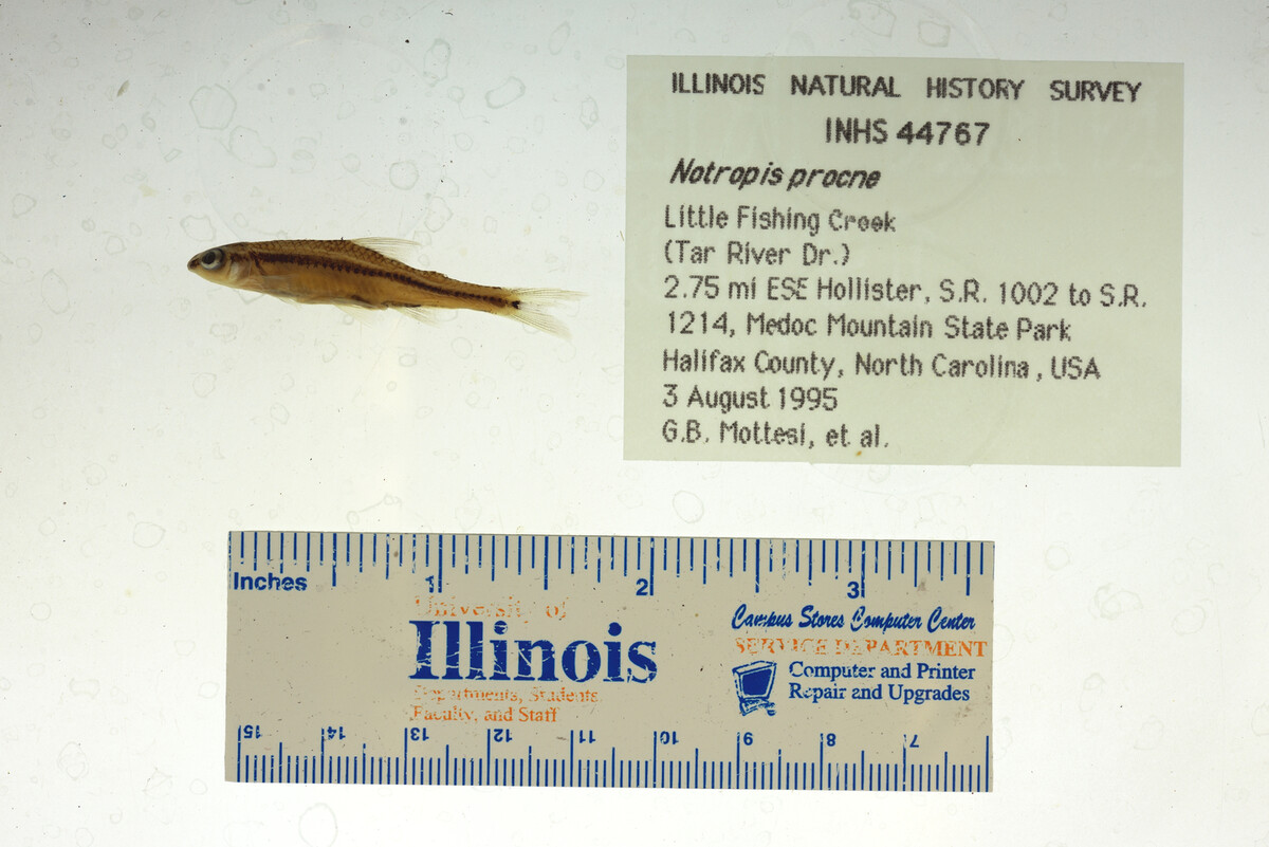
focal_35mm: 60
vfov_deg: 22.6
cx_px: 634
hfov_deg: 33.4
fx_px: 2116
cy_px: 424
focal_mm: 60
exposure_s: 1/200
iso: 100
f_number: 10
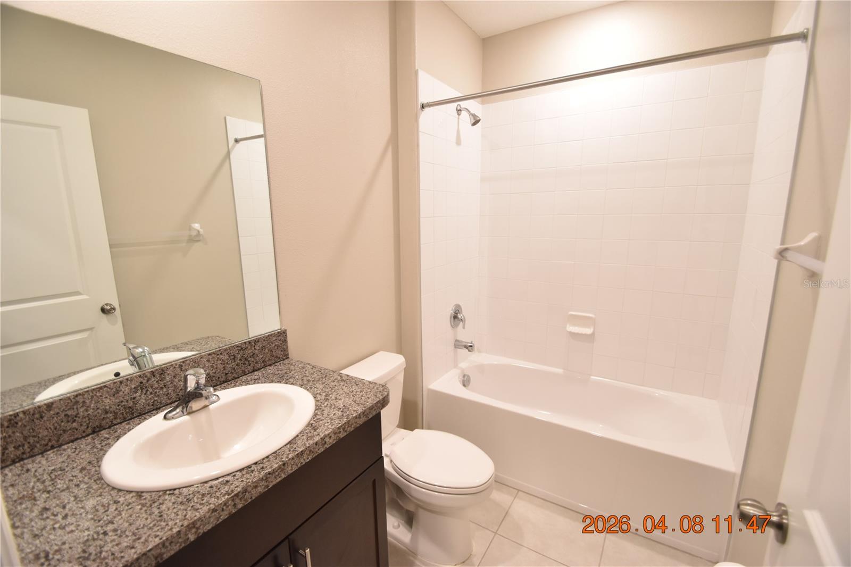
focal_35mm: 15
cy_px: 284
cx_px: 426
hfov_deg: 100.4
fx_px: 354
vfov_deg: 77.3
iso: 800
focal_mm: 10
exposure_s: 1/45
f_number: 3.5
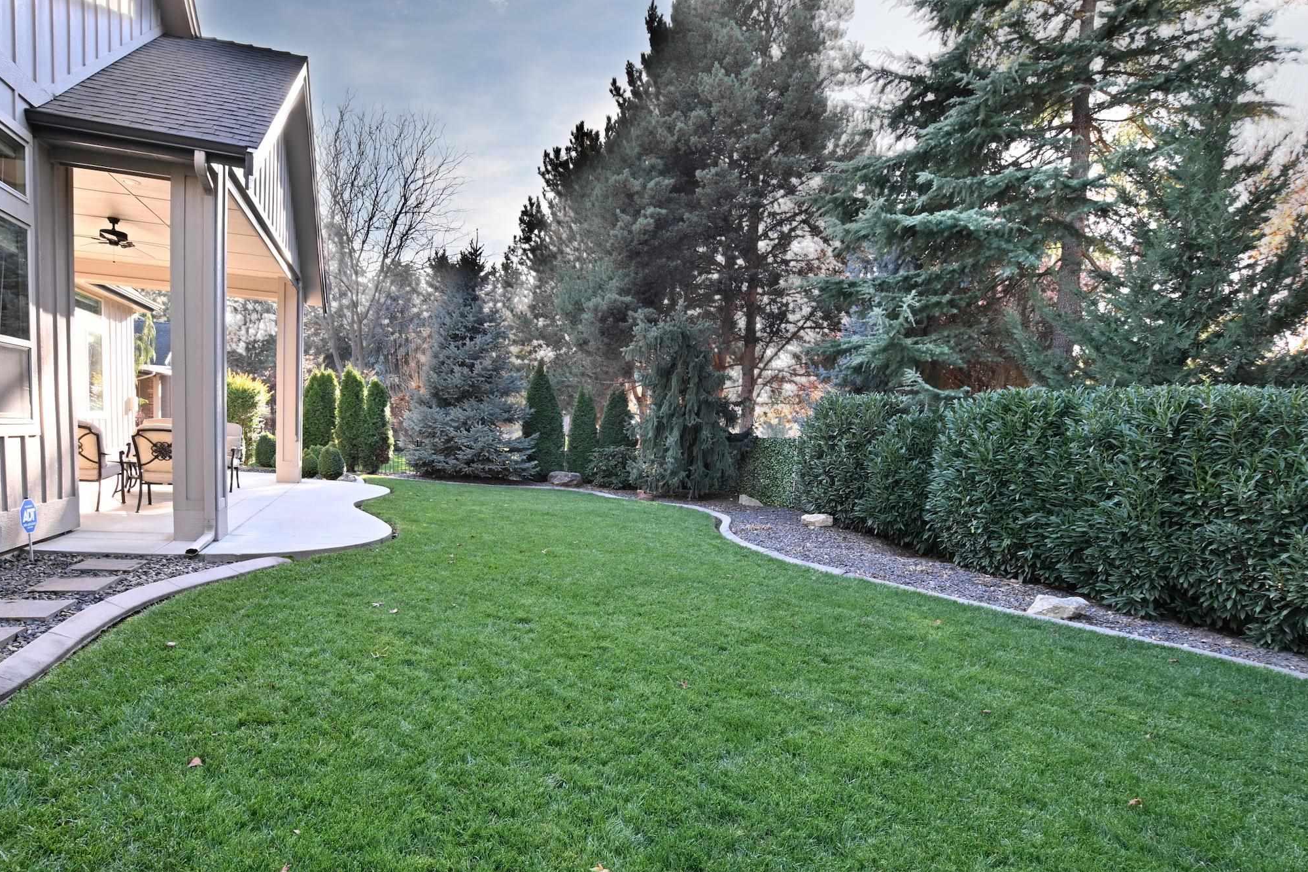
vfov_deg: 66.7
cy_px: 522
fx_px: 654
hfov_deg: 90.0
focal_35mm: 18
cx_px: 635
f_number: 7.1
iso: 320
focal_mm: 10
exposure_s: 1/50
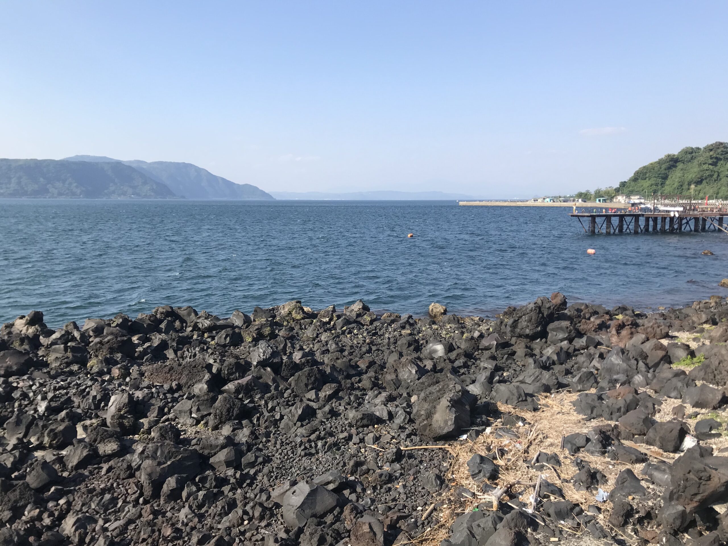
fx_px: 589
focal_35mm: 28
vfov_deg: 49.7
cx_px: 364
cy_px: 273
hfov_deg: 63.4
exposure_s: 1/1429
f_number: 1.8
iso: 20
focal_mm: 3.99
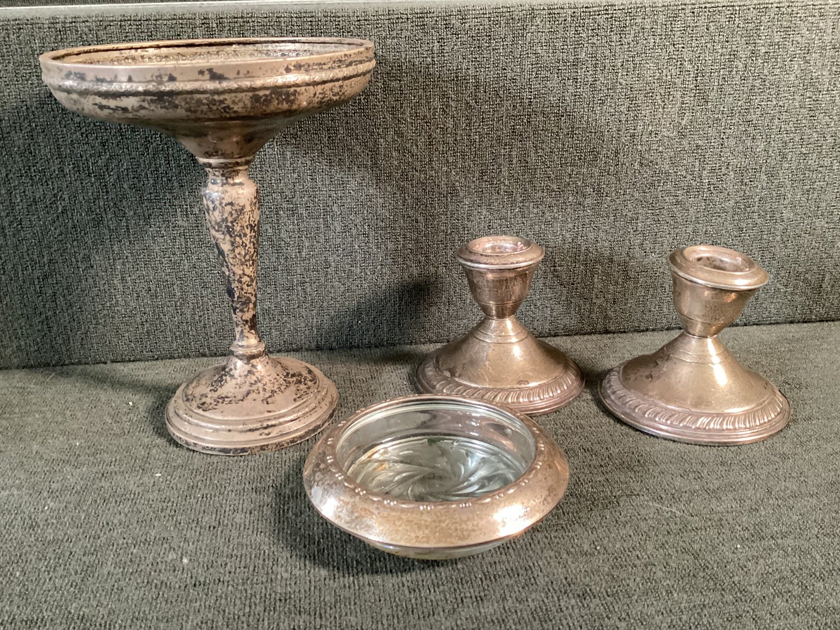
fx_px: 776
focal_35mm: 32
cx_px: 412
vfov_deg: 44.1
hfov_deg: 56.8
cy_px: 314
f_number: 2.4
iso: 400
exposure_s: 1/60
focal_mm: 3.3
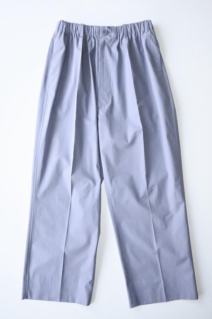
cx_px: 106
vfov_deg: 63.2
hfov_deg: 44.6
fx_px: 258
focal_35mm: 29
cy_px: 160
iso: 25600
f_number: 22
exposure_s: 1/200
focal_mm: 19.5
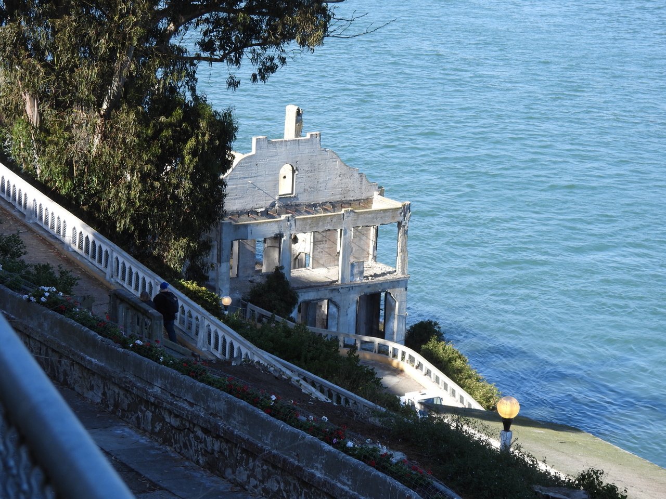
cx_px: 333
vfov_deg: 12.9
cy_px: 250
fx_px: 2213
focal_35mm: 115
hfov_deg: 17.1
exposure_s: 1/320
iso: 100
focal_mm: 20.5
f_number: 4
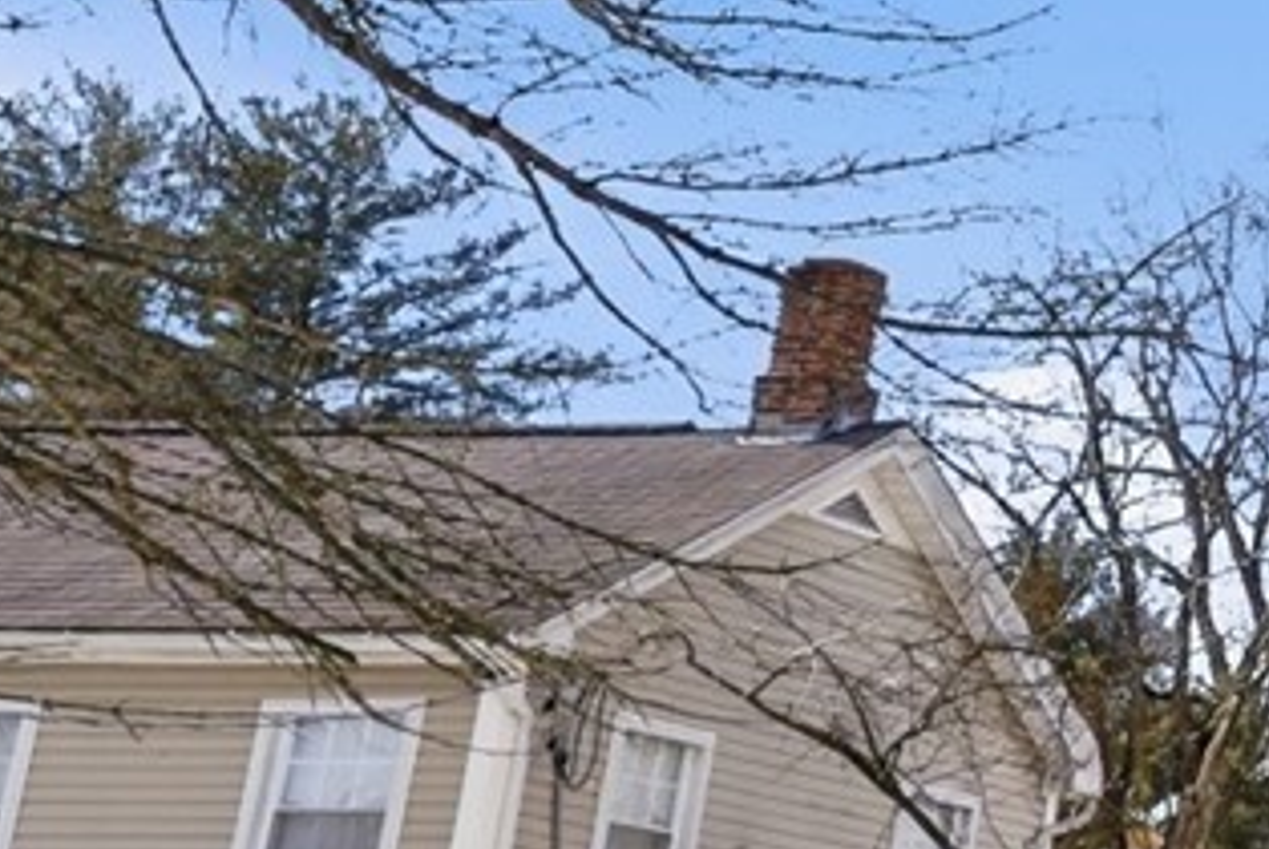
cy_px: 265
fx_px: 4008
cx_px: 3427
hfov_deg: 12.2
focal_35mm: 114
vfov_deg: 12.1
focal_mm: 17.4
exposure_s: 1/1250
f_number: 7.1
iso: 100
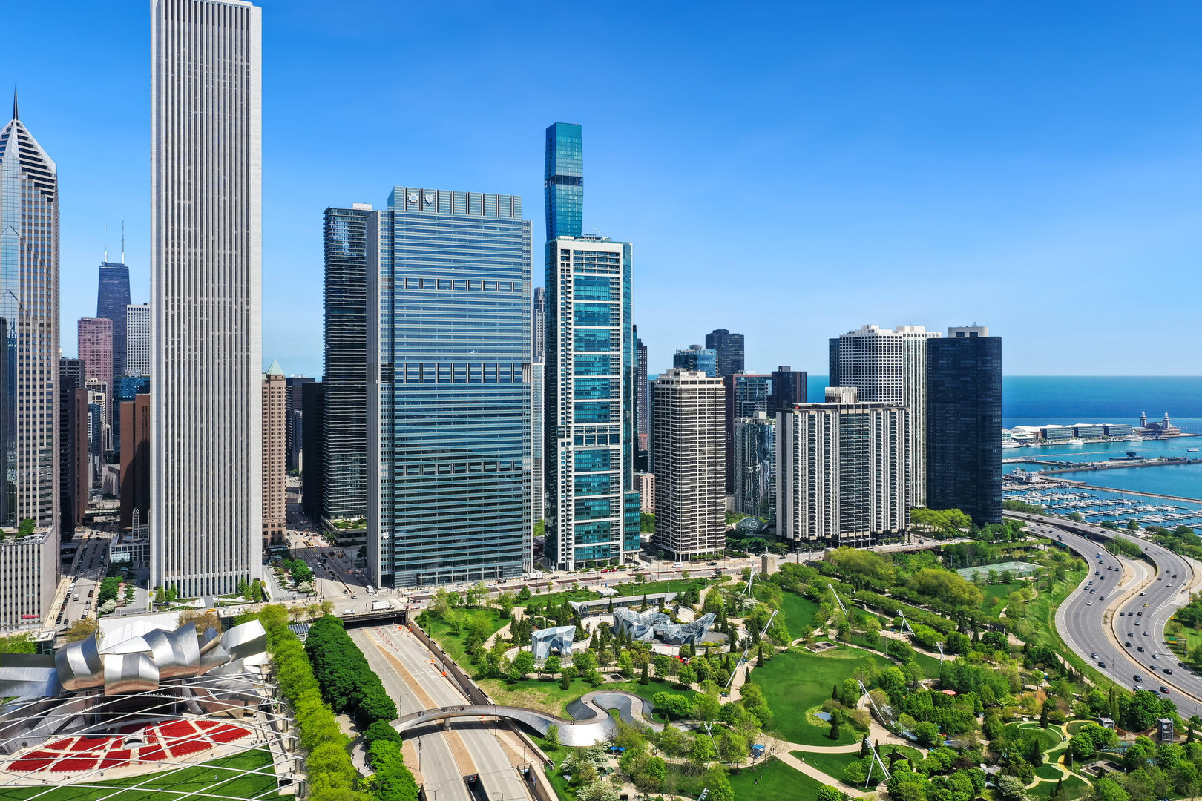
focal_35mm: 28
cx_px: 601
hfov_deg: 65.5
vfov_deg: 46.4
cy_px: 400
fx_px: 935
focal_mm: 10.26
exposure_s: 1/800
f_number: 5.6
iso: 100
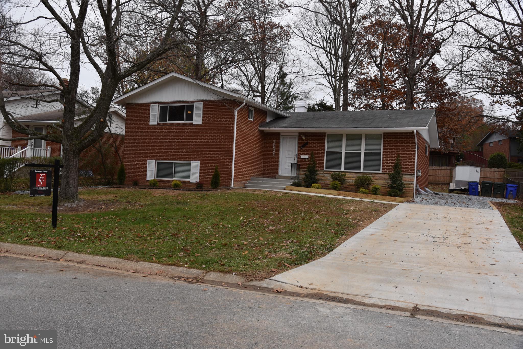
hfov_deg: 60.3
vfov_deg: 42.3
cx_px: 262
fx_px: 450
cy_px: 174
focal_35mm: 31
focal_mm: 31
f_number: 7.1
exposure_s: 1/200
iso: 100
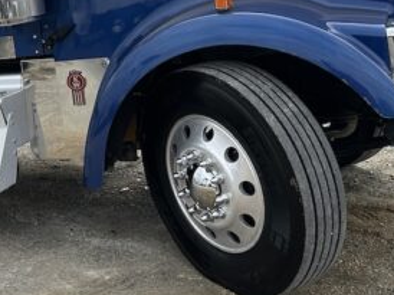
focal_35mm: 64
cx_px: -30
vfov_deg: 21.9
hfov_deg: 27.9
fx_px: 728
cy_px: -10
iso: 80
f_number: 1.78
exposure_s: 1/2882
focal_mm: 6.86
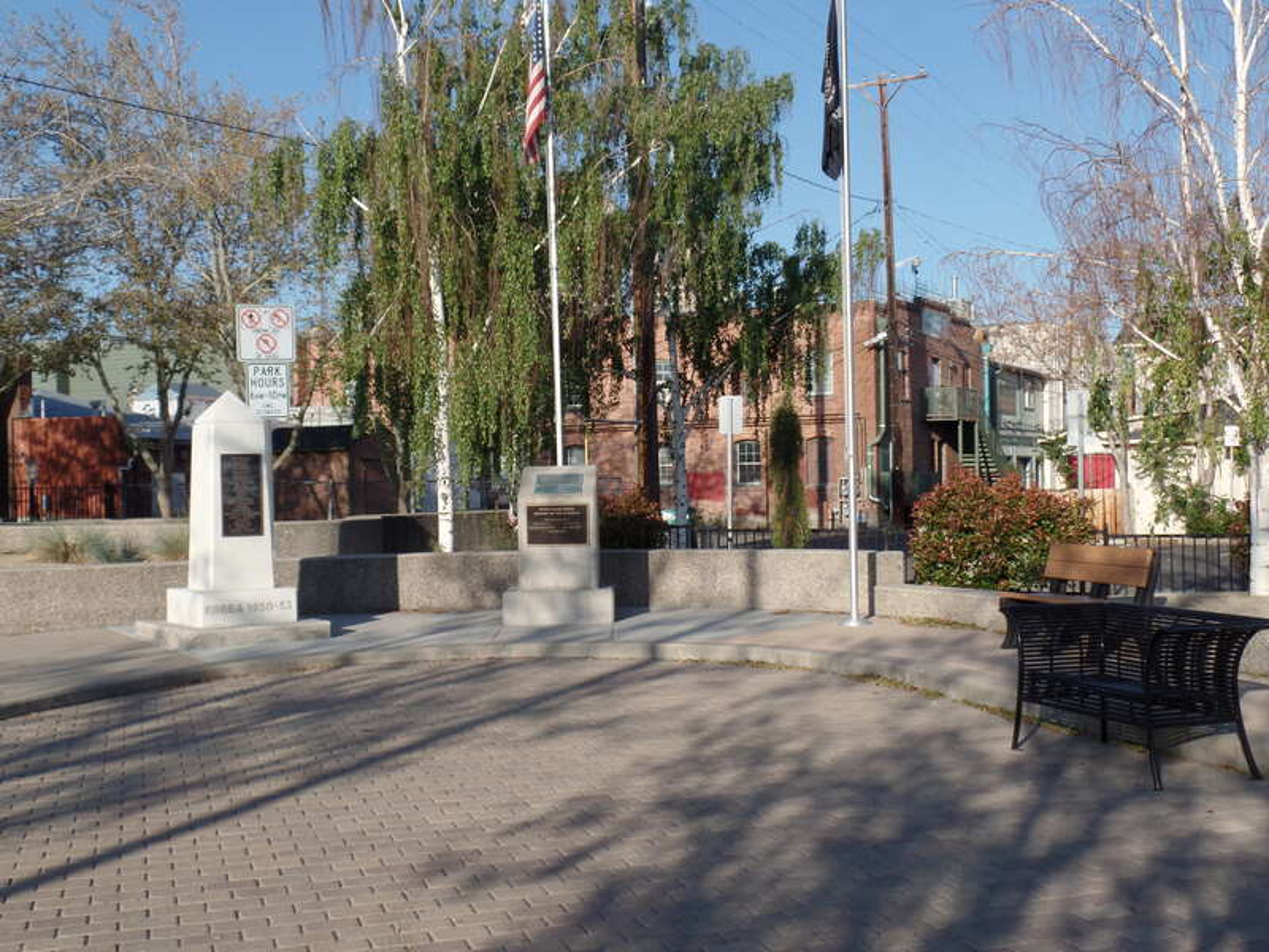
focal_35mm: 42
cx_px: 634
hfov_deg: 44.8
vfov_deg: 34.3
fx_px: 1540
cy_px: 476
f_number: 3.6
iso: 80
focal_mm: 7.5
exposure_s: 1/750
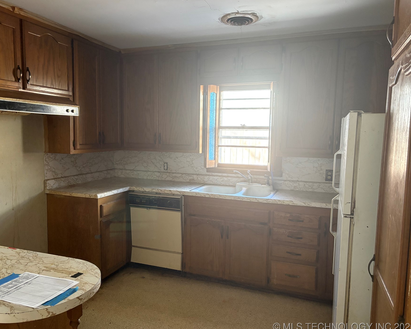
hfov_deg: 62.1
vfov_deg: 51.5
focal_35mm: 28
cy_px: 167
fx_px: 341
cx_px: 191
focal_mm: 5.96
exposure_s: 1/60
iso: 320
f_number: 1.6
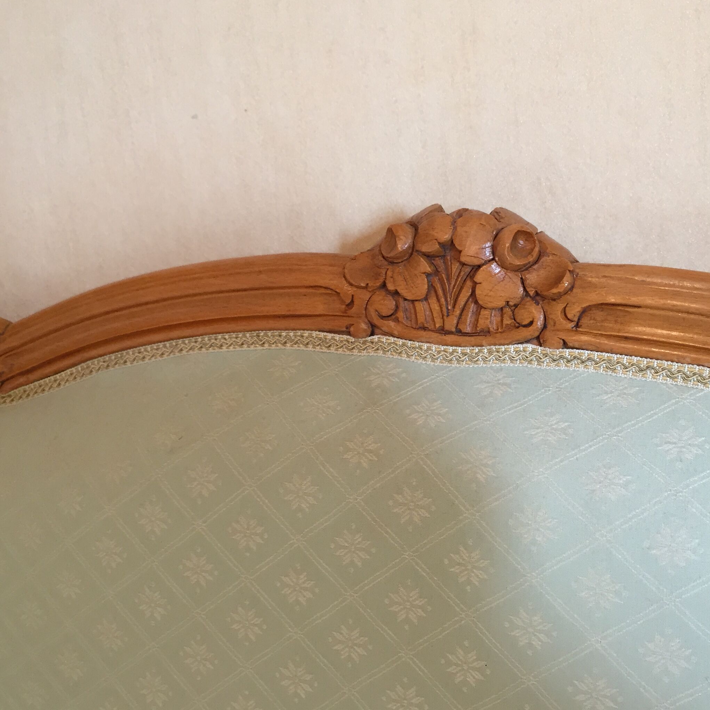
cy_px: 323
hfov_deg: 40.9
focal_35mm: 41
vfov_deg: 40.9
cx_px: 390
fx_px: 951
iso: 100
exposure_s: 1/33
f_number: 2.2
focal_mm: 4.15
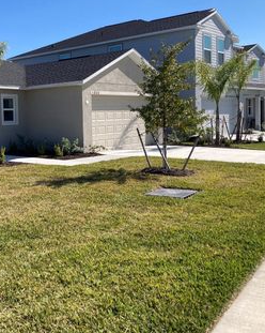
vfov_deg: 41.9
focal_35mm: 44
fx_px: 432
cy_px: 140
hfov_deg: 32.9
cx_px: 45
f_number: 1.8
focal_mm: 3.99
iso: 20
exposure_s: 1/1919
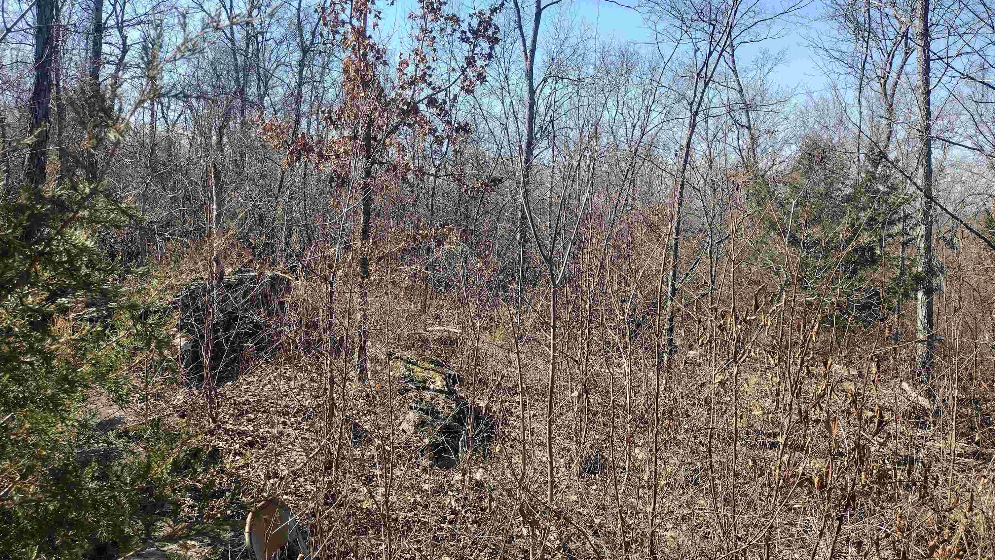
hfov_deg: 64.3
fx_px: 791
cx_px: 494
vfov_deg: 38.9
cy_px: 246
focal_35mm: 30
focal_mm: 4.71
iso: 100
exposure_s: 1/997
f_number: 1.7
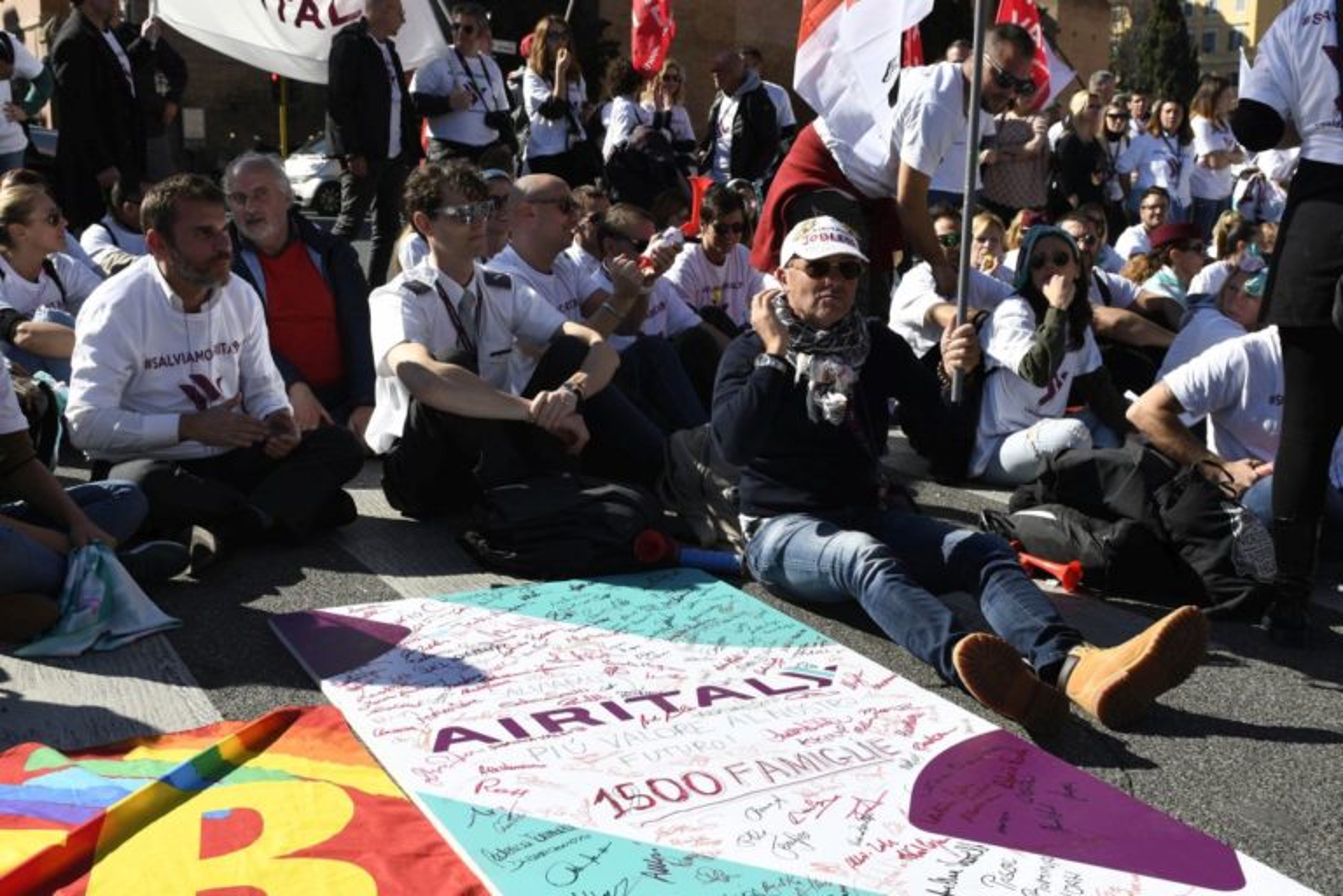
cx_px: 672
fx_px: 1343
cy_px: 448
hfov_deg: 53.1
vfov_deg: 36.9
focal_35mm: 36
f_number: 9
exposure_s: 1/320
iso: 125
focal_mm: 24
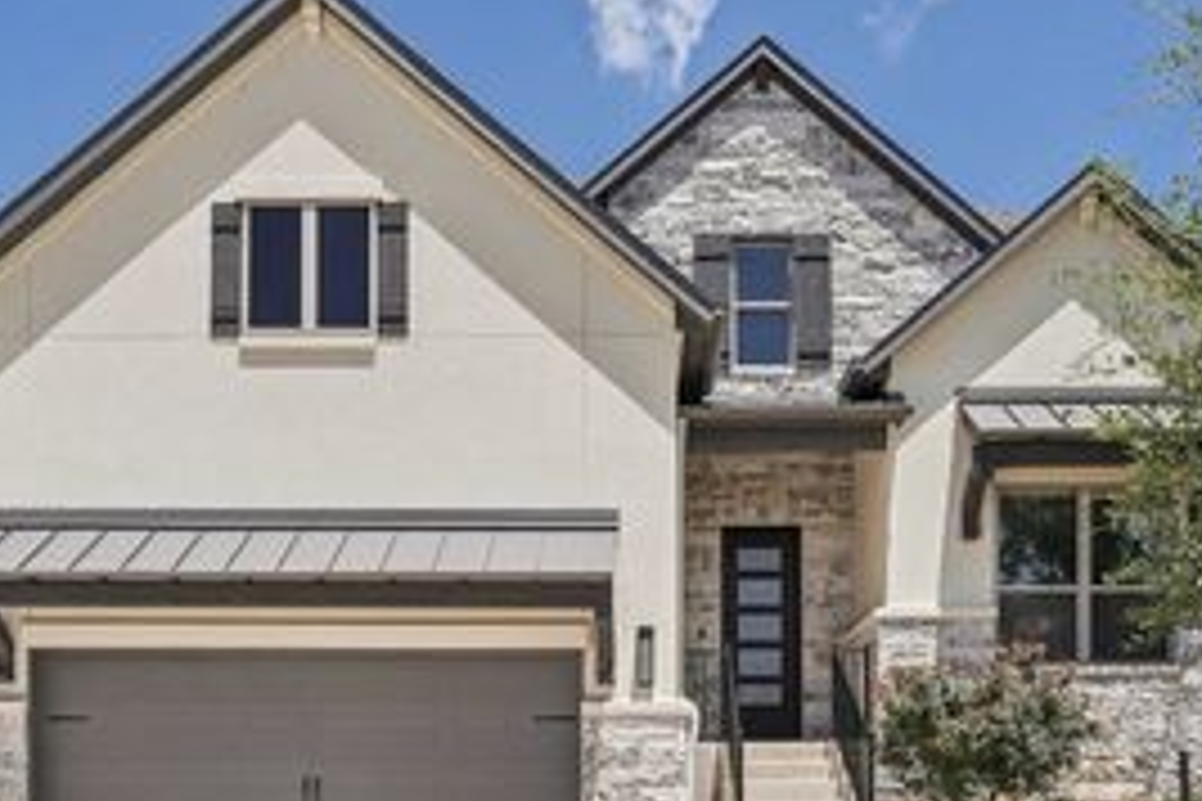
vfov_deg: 40.5
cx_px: 657
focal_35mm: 31
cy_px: 637
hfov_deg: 60.0
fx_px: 1039
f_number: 8
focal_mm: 16.6
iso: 400
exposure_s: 1/1250
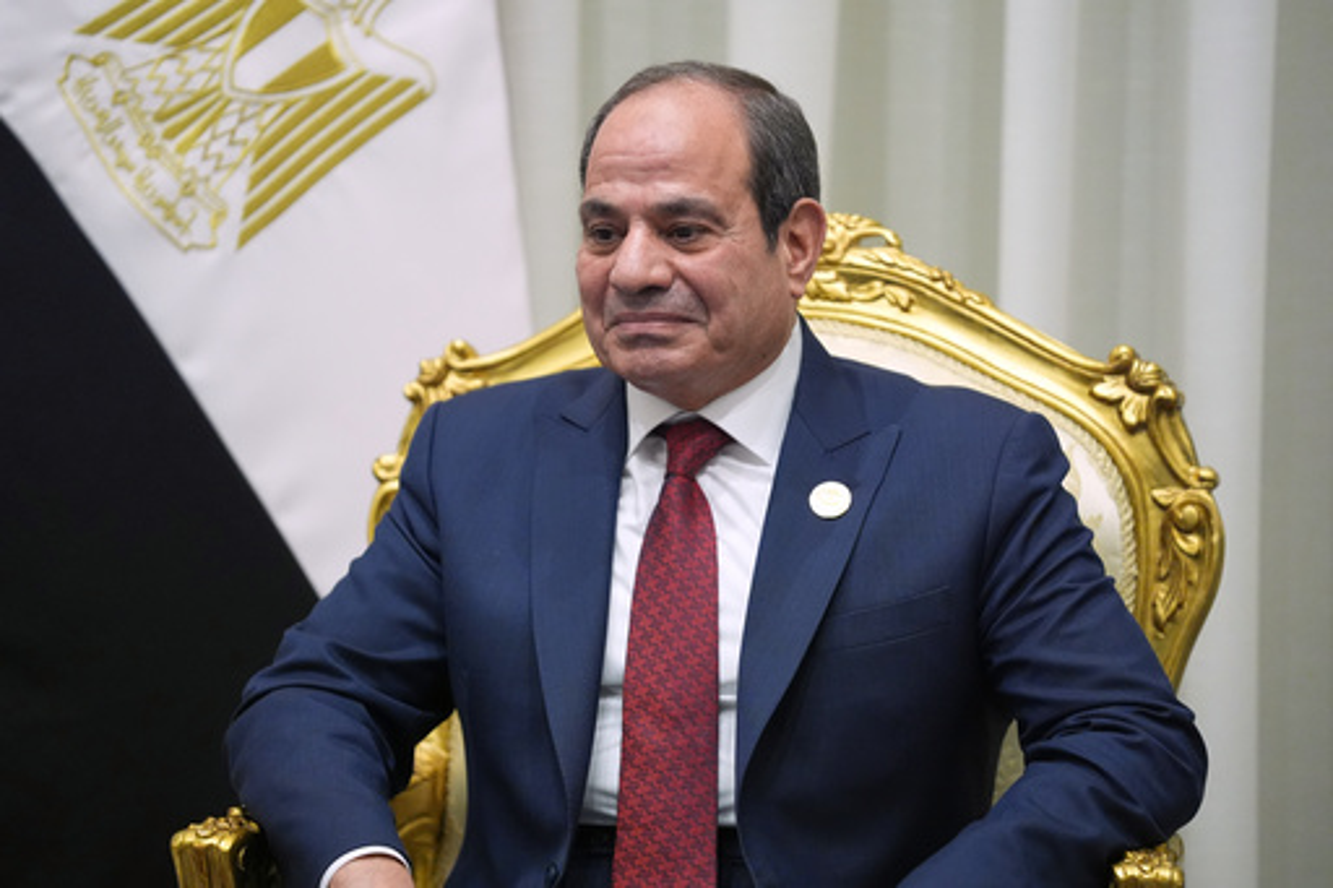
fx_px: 7403
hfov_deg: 10.3
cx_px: 666
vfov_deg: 6.9
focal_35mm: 200
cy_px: 444
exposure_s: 1/125
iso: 4000
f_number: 2.8
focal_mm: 200
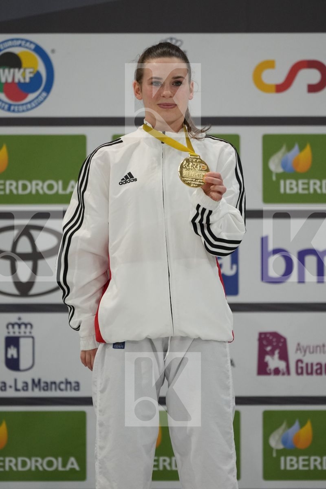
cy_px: 244
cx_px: 163
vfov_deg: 6.9
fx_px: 4075
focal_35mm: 300
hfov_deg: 4.6
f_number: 2.8
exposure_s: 1/500
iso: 2000
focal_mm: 200
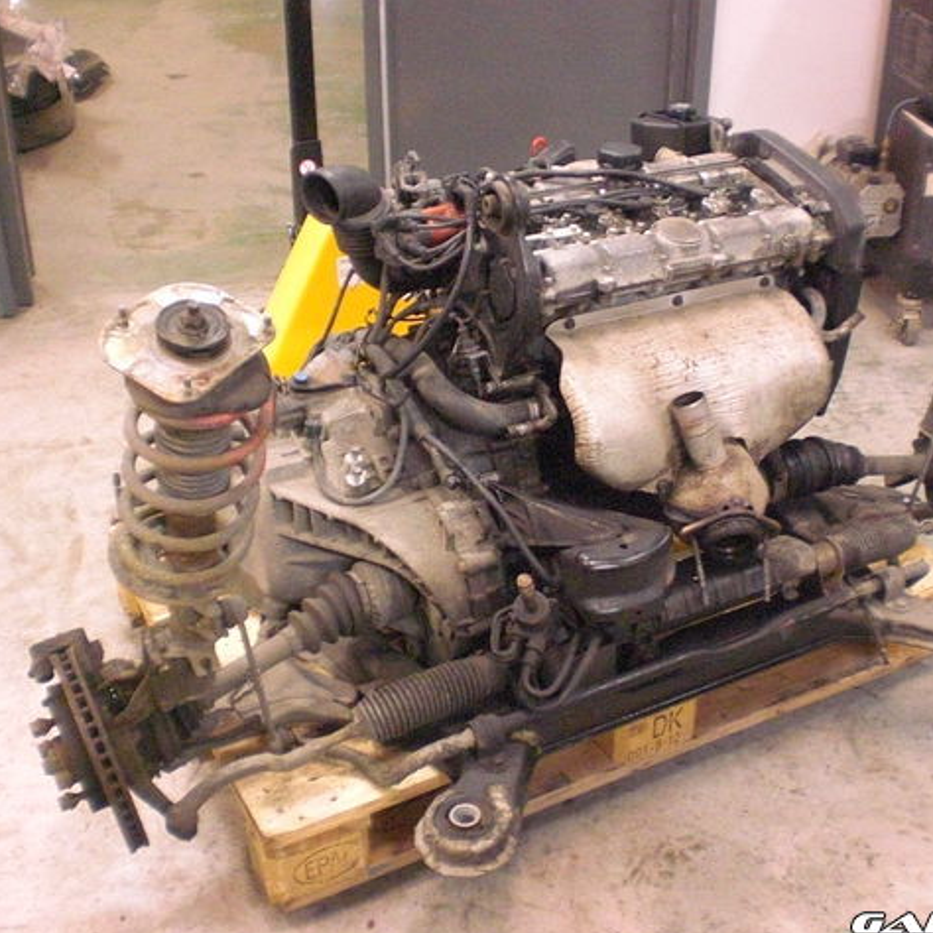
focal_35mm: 43
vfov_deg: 39.2
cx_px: 559
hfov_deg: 39.0
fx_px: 1311
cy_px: 470
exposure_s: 1/40
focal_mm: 6.3
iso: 800
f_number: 3.1
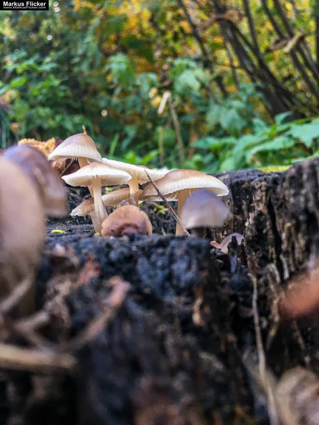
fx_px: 356
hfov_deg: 48.2
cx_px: 160
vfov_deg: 61.7
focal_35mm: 29
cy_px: 212
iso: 100
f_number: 2.2
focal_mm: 4.15
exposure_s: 1/35
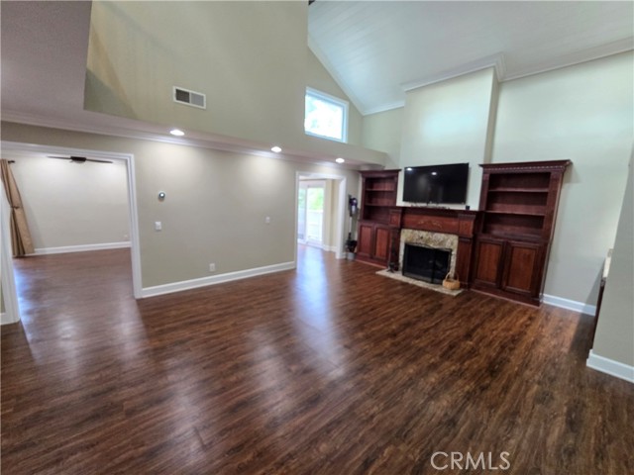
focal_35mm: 13
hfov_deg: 106.2
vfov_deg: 89.9
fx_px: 238
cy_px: 238
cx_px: 317
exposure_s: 1/60
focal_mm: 2.2
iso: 400
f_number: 2.2
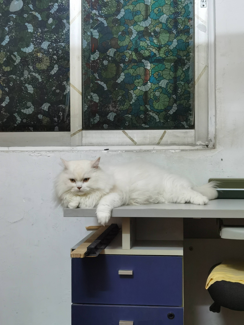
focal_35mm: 58
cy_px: 162
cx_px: 122
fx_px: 545
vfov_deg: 33.2
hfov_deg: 25.2
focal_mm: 6.71
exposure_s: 1/33.3
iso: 500
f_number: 1.9
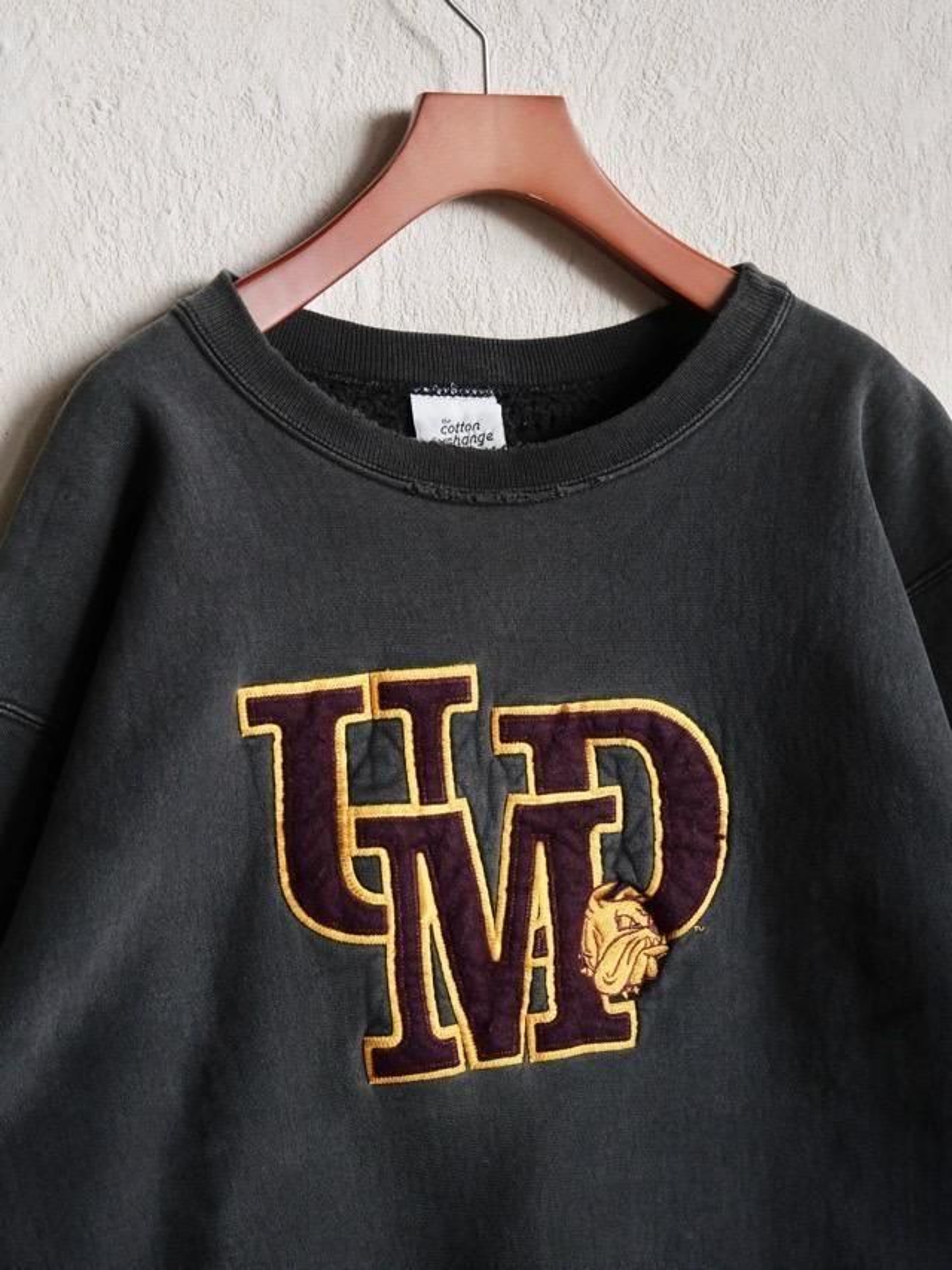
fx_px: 1833
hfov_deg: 29.1
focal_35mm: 50
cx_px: 476
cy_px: 635
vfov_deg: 38.2
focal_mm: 25
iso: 640
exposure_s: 1/60
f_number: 3.5
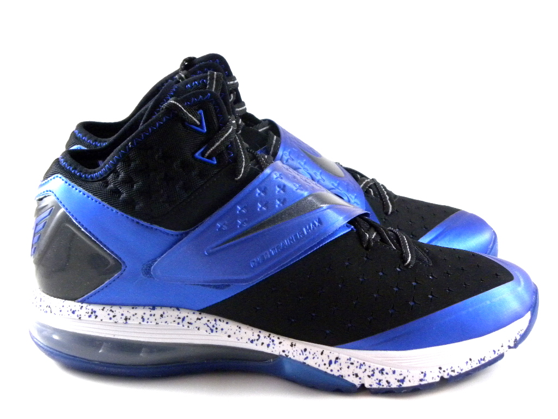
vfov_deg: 25.2
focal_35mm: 58
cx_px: 279
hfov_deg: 33.2
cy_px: 210
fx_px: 935
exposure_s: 1/29.3
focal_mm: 10.3
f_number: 3.5
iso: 400
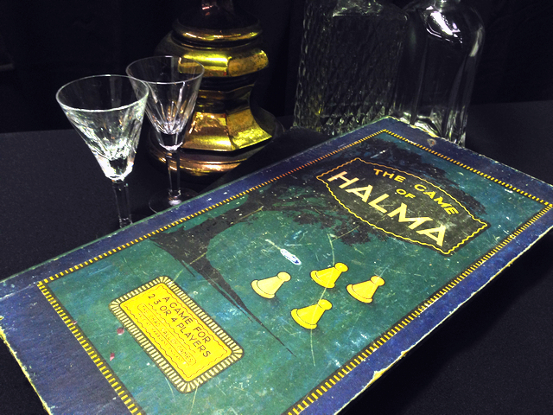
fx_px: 527
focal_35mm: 33
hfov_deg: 55.4
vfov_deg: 42.9
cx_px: 276
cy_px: 208
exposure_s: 1/20
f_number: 2.4
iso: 100
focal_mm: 4.13
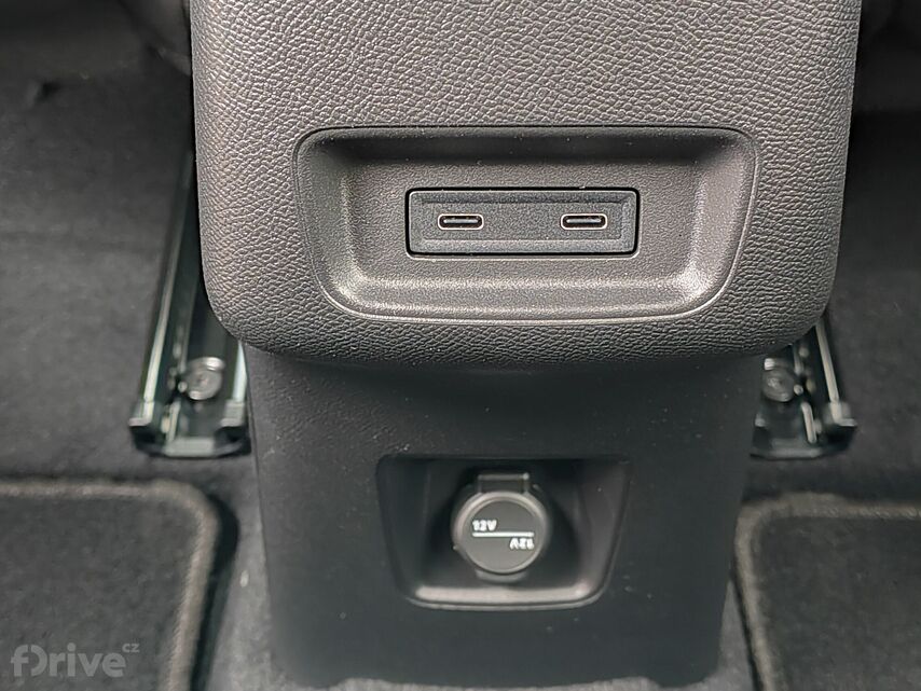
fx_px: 1437
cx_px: 460
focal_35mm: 54
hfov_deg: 35.5
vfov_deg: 27.0
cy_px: 346
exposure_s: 1/33
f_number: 1.9
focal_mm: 5.52
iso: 1600
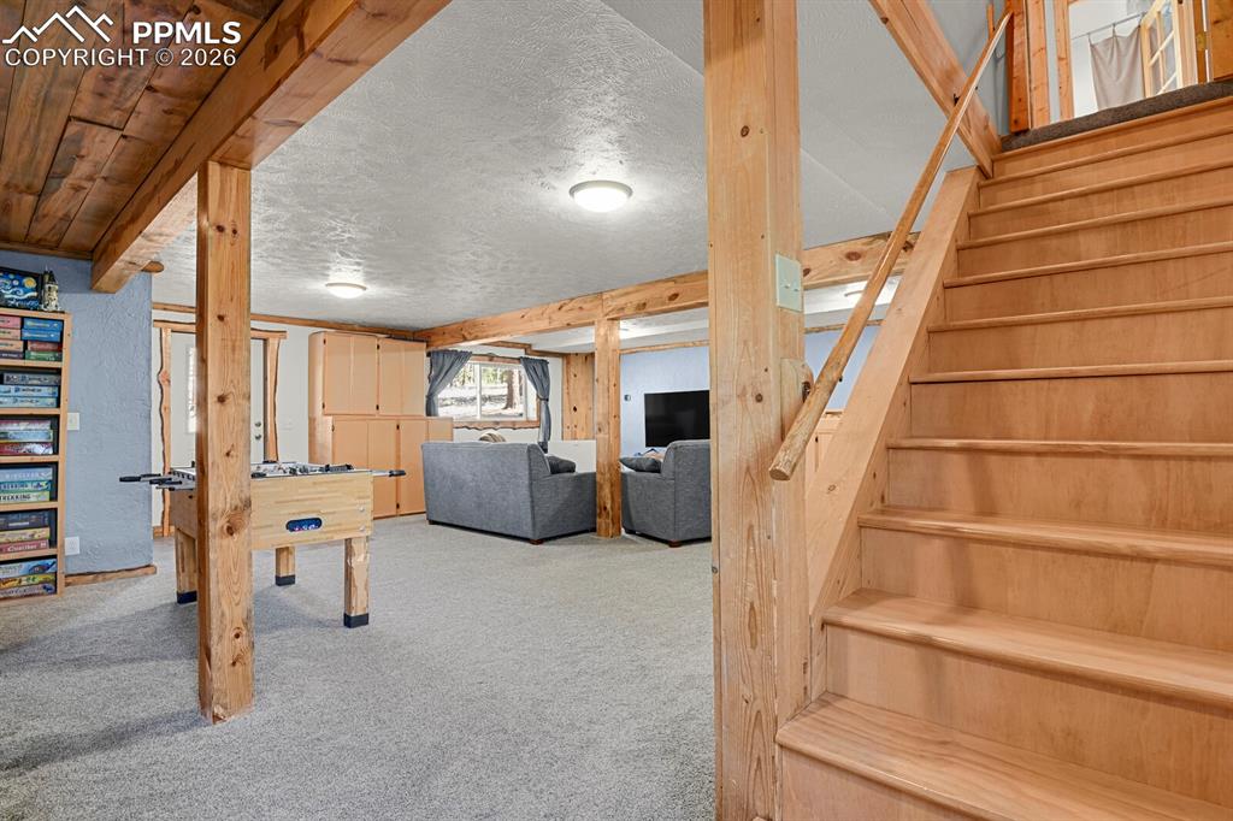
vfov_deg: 70.4
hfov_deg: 93.3
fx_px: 582
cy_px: 410
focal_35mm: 17
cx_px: 616
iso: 250
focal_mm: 17
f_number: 8
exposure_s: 10
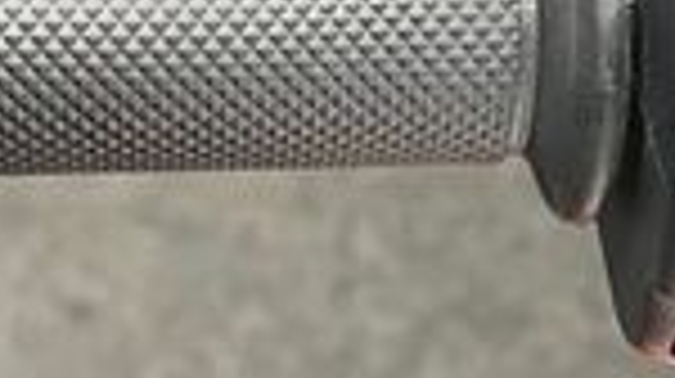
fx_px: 2163
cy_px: 126
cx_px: 324
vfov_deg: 10.0
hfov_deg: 17.7
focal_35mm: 121
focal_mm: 5.1
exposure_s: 1/33
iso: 500
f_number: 1.6
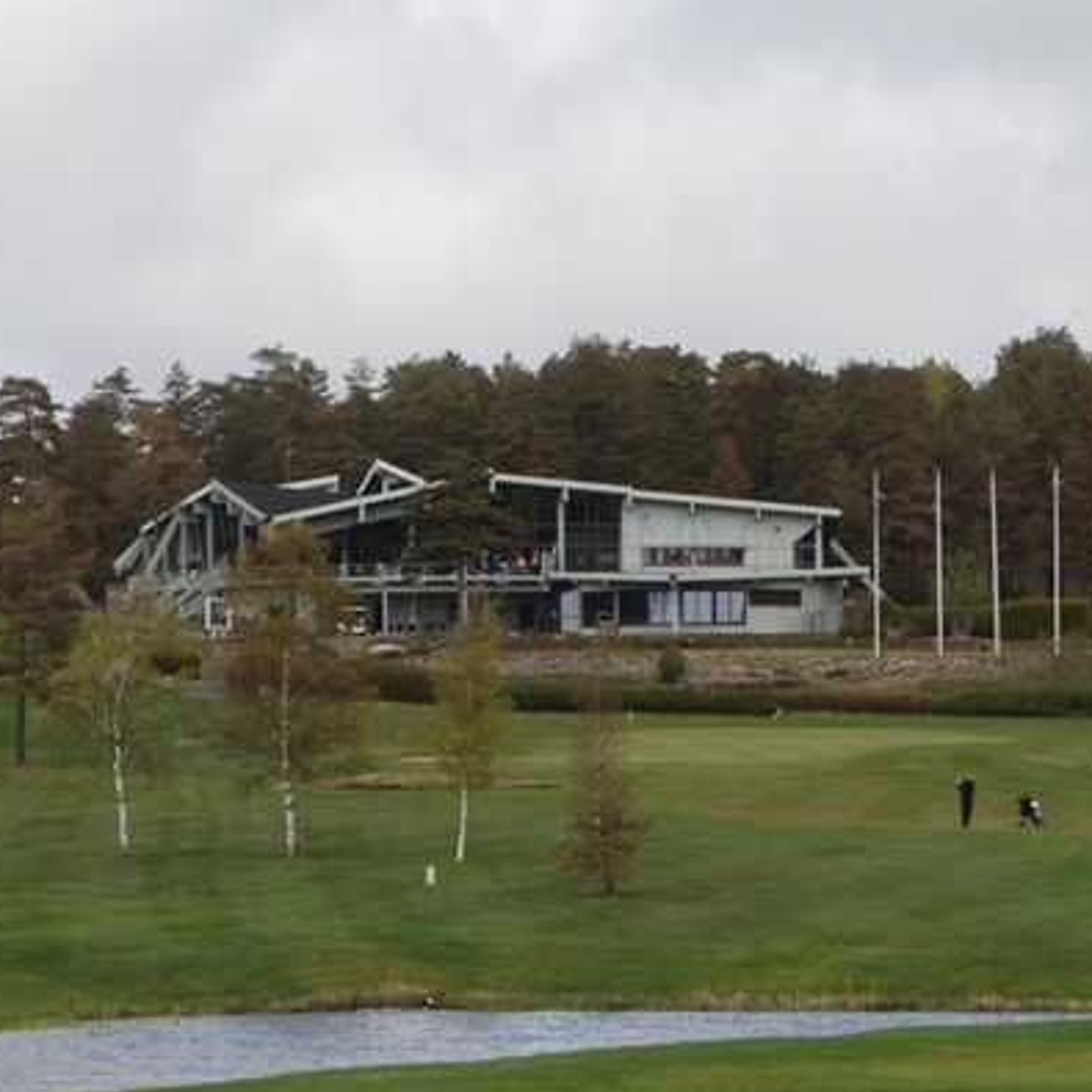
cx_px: 427
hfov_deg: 8.5
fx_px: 7349
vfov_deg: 8.5
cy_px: 516
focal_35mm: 206
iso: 140
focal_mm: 75
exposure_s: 1/500
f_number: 5.6
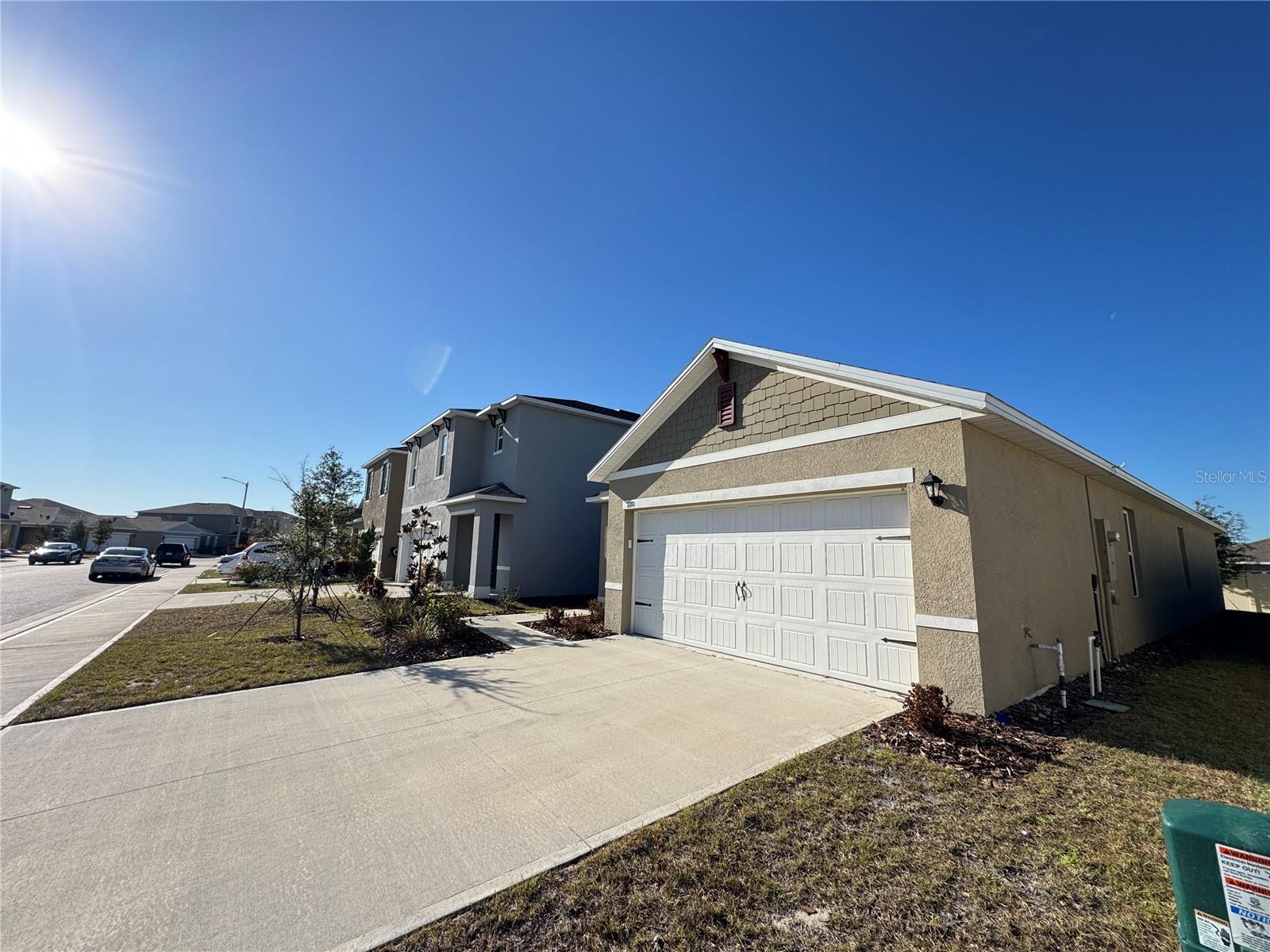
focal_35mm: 14
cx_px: 635
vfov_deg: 85.7
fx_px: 514
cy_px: 476
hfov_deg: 102.1
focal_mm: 2.22
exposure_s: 1/1927
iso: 50
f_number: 2.2
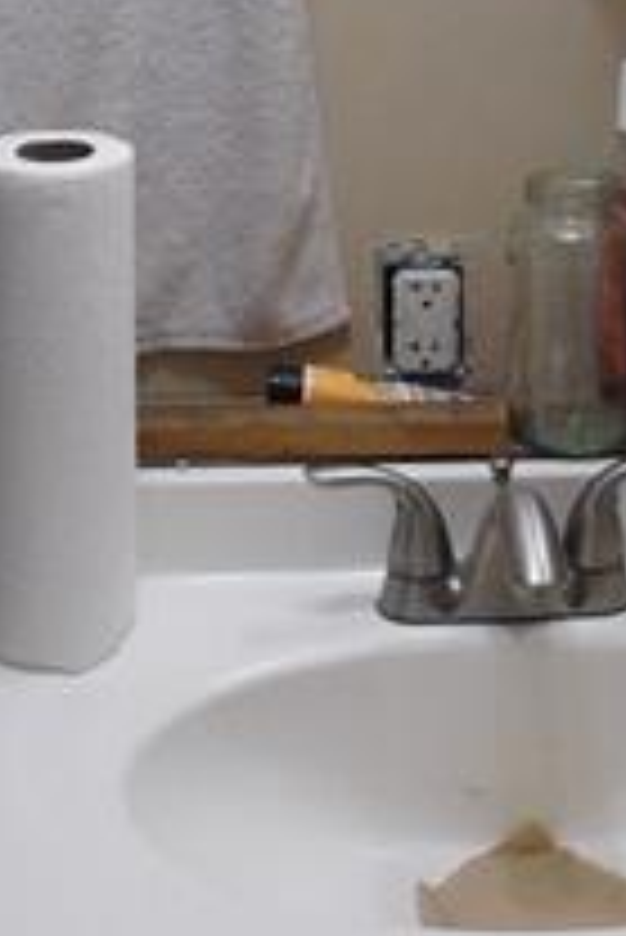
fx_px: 2500
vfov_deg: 20.6
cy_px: 14
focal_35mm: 96
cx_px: 423
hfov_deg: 14.2
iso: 220
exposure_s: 1/30
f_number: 3.4
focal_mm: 4.5
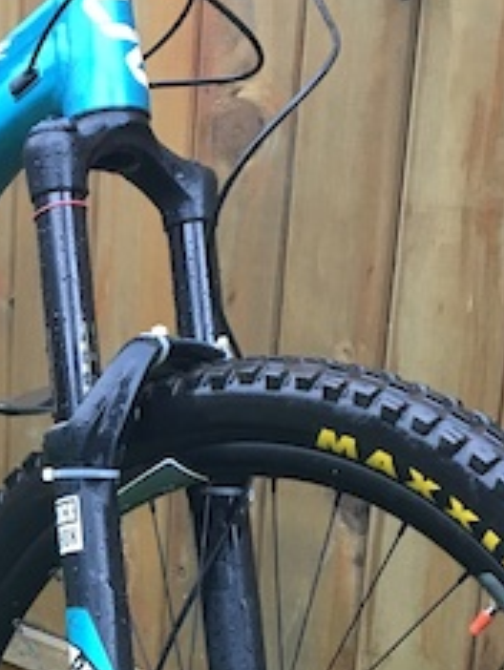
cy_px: 544
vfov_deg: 19.6
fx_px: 1918
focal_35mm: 99
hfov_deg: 14.6
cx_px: -77
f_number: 2.2
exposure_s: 1/30
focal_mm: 4.15
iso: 40
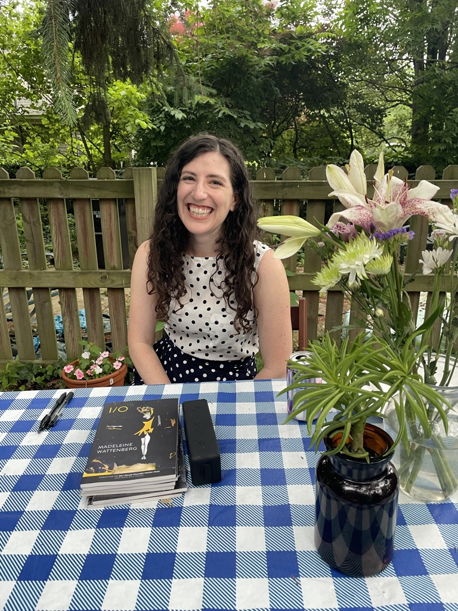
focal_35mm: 26
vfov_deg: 67.3
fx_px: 459
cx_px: 229
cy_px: 306
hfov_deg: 53.1
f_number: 1.6
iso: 125
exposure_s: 1/74
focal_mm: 4.2
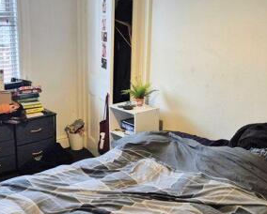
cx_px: 103
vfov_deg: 32.8
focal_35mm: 46
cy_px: 111
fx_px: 364
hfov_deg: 40.1
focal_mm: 5.4
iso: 800
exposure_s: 1/100
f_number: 1.8
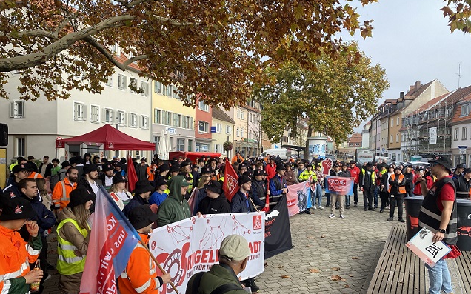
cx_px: 236
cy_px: 168
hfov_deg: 66.5
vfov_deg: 44.4
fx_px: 359
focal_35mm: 28
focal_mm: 4.25
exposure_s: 1/942
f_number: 1.8
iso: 32
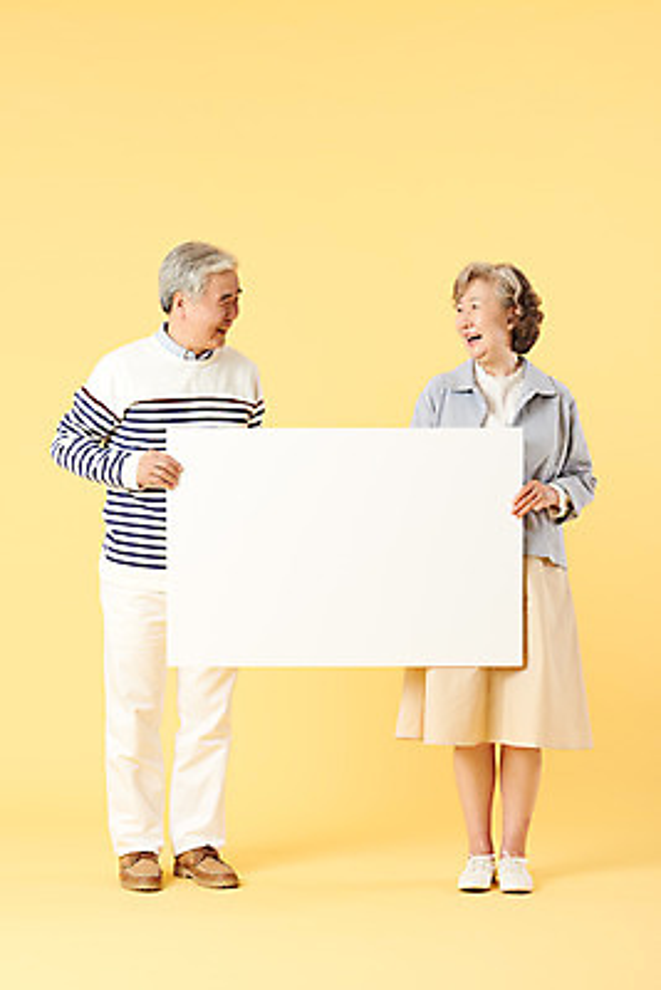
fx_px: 2064
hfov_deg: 18.2
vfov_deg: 27.0
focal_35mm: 75
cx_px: 330
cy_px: 495
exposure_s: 1/125
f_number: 8
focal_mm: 75
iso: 100
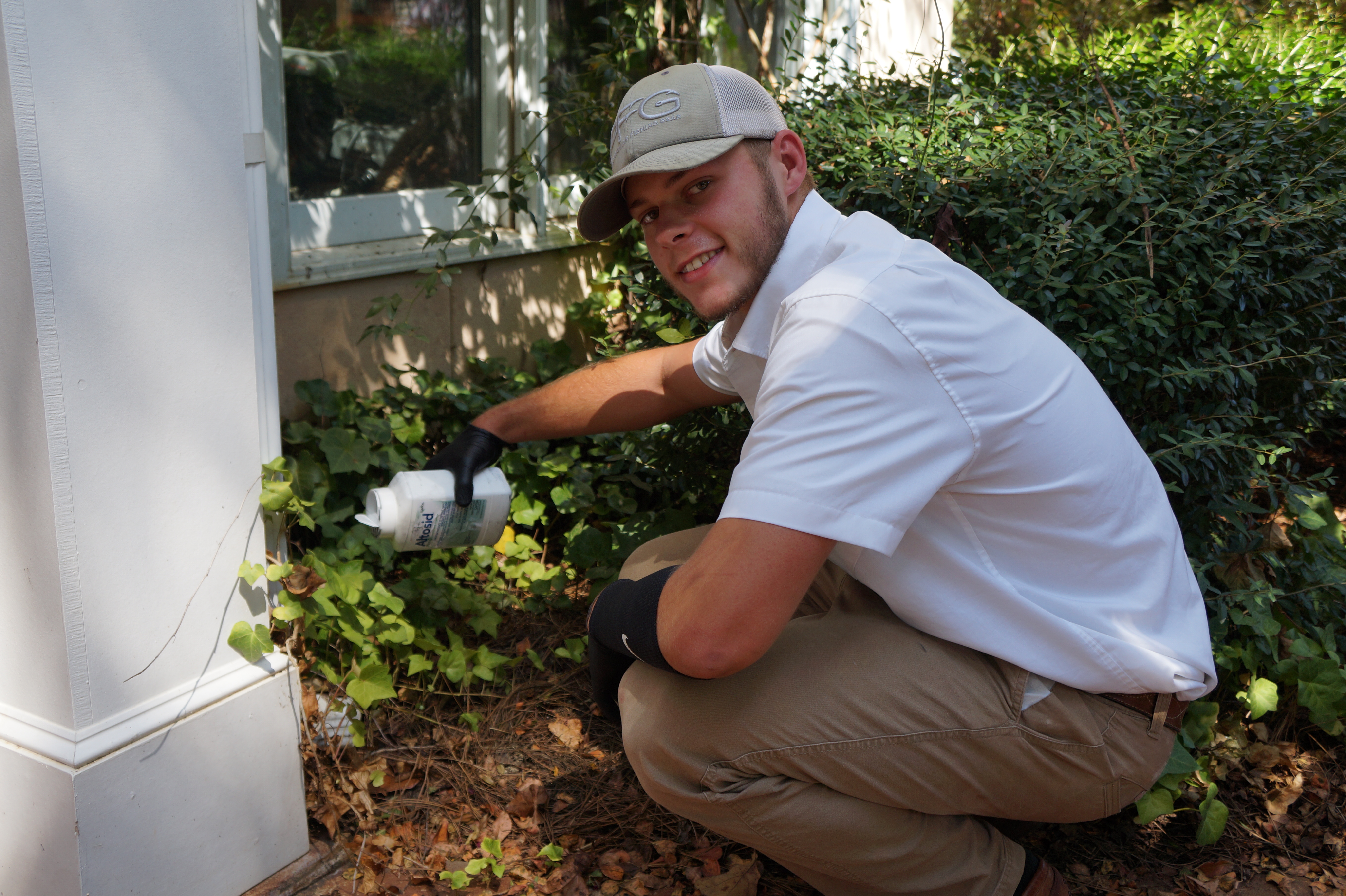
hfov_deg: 53.2
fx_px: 1345
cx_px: 673
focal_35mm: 36
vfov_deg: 36.8
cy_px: 448
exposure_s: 1/160
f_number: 4.5
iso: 125
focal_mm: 24
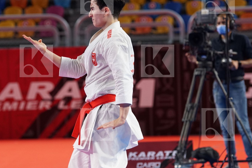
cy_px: 61
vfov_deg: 5.3
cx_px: 97
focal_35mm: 259
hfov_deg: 8.0
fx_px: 1811
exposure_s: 1/400
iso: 1000
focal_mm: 135
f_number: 3.2
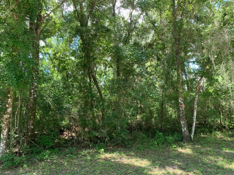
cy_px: 88
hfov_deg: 67.3
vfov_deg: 53.1
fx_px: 176
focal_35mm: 26
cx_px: 117
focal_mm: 4.25
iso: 32
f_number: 1.8
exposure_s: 1/122
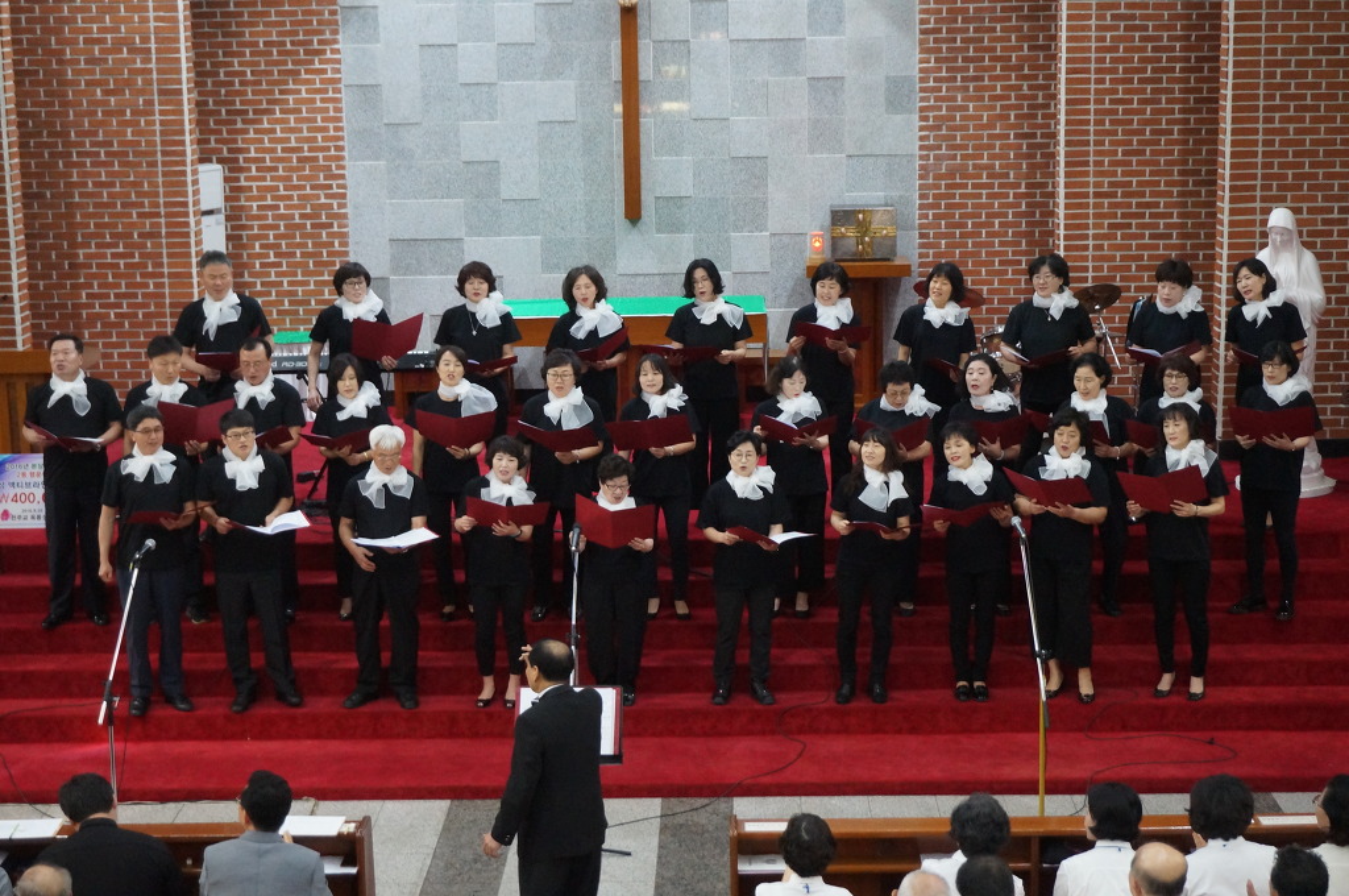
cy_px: 448
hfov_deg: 32.7
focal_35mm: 62
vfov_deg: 22.0
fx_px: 2302
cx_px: 674
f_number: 5.6
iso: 3200
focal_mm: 41
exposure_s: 1/60
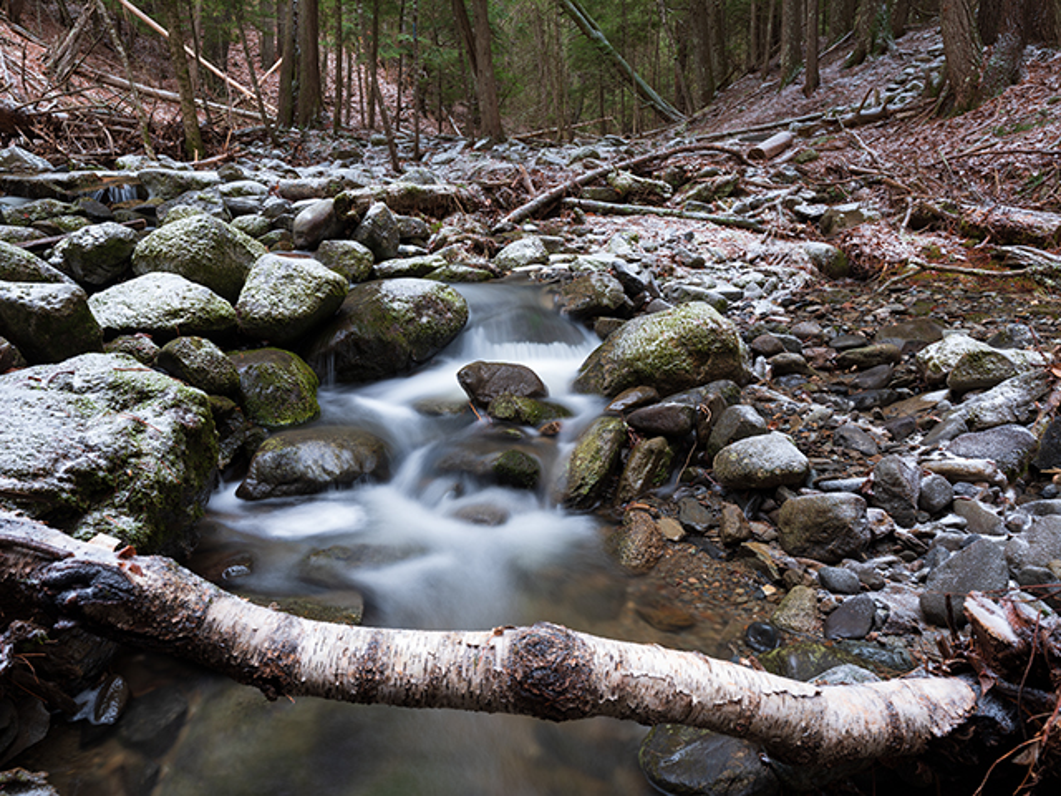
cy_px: 398
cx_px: 530
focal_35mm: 24
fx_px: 736
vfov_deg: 56.8
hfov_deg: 71.6
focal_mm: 29.9
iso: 100
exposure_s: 5
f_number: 11
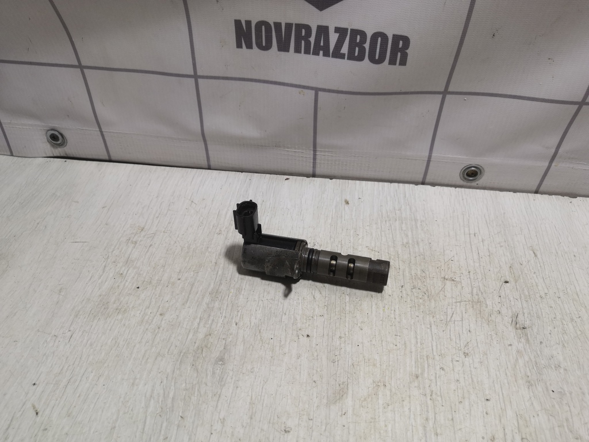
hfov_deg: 65.3
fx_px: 459
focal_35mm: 27
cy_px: 221
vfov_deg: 51.4
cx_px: 294
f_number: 1.8
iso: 80
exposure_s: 1/100
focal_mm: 3.95
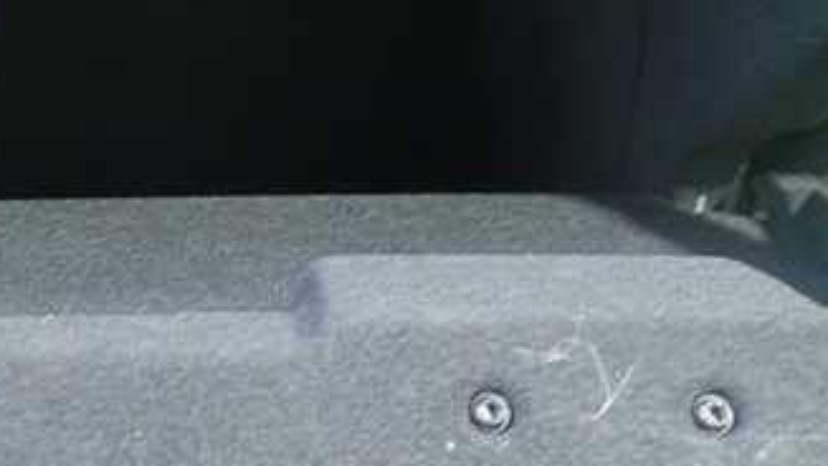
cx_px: 157
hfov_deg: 39.6
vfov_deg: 23.9
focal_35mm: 50
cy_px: 162
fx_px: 1098
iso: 800
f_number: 2
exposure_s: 1/20
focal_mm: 4.5
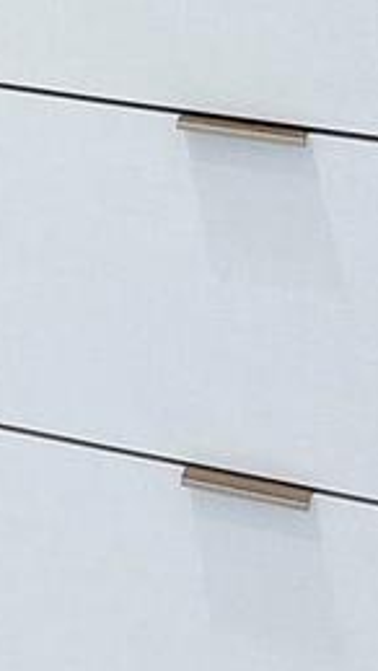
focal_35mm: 121
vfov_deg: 15.7
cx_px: -553
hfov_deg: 9.0
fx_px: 2153
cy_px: -443
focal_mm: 6.86
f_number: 1.78
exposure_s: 1/120
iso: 160
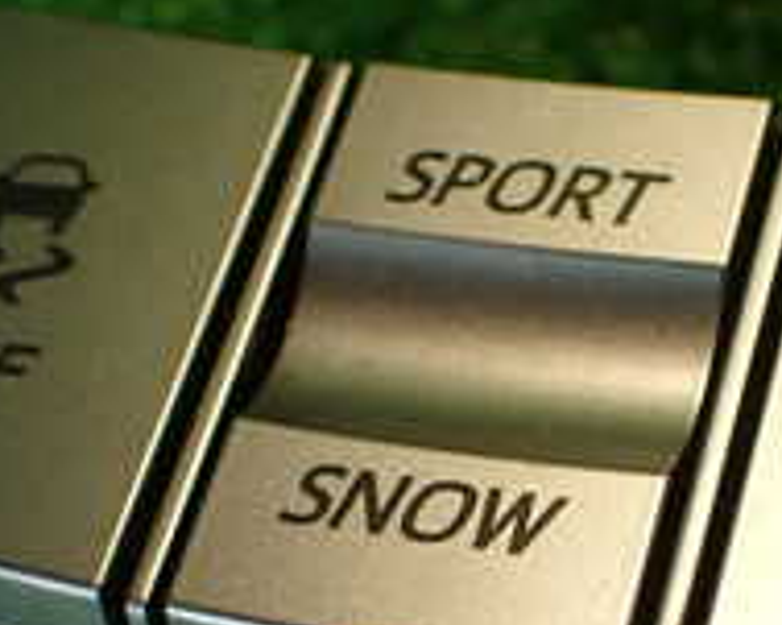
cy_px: 650
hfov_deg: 19.2
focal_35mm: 99
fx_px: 2290
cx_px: 600
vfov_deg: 15.2
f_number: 2.4
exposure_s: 1/50
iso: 200
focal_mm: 5.79
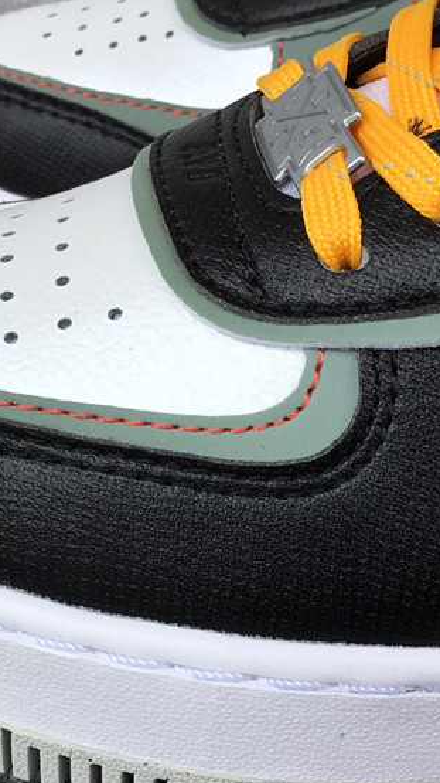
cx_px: 132
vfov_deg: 37.8
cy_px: 452
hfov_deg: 21.7
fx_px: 1141
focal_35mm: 55
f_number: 2.4
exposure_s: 1/384
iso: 25
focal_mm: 3.3
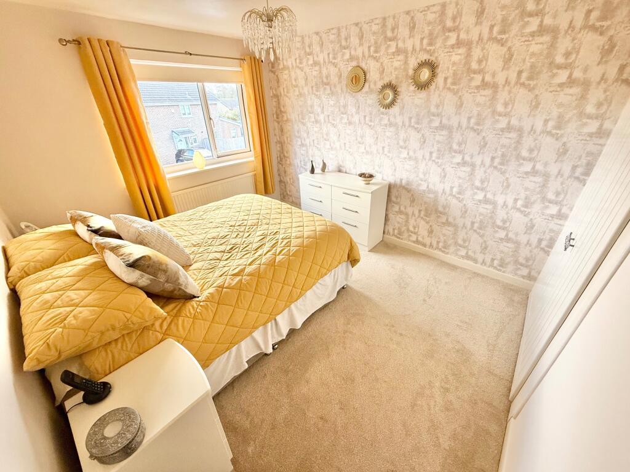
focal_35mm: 14
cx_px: 315
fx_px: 255
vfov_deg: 85.7
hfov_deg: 102.1
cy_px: 236
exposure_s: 1/99
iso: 160
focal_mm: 2.22
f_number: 2.2
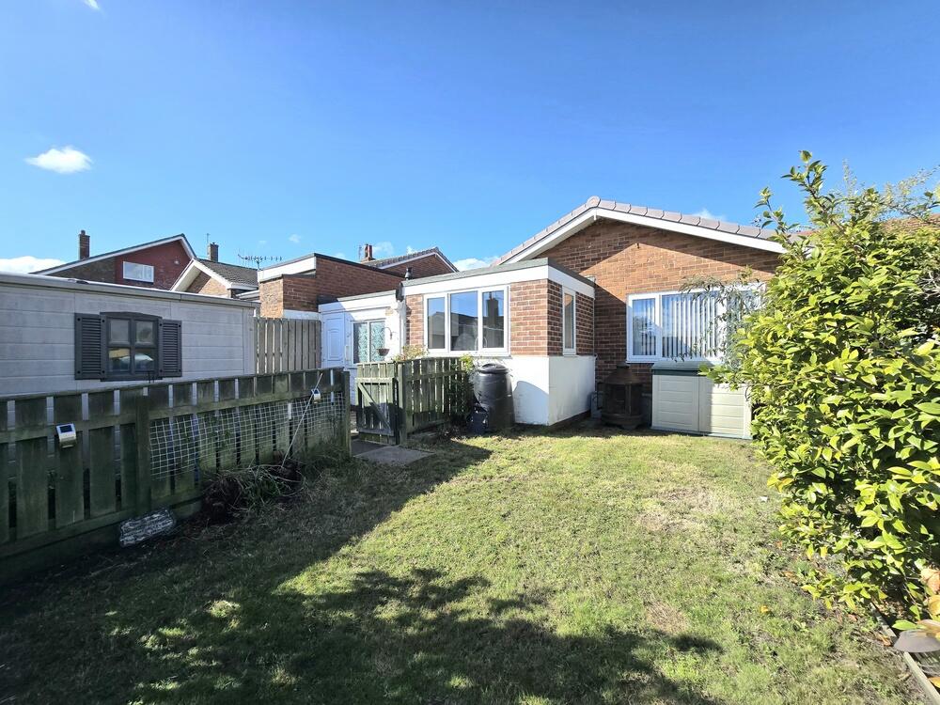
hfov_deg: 106.2
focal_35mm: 13
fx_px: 353
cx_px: 470
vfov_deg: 89.9
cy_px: 352
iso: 50
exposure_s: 1/2000
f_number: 2.2
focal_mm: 2.2
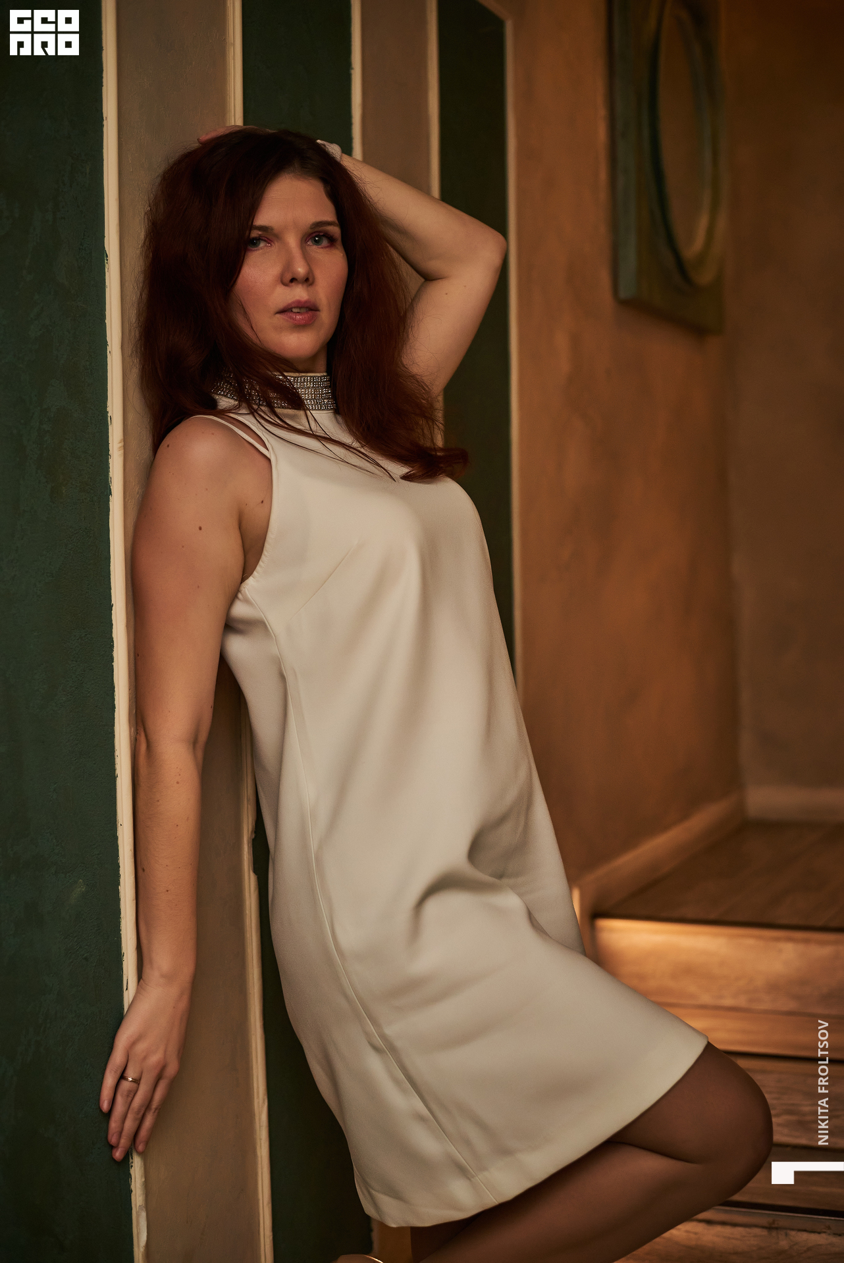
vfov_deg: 39.6
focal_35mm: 50
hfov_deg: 27.0
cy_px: 632
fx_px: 1756
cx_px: 422
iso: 2000
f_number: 2.8
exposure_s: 1/200
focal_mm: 50
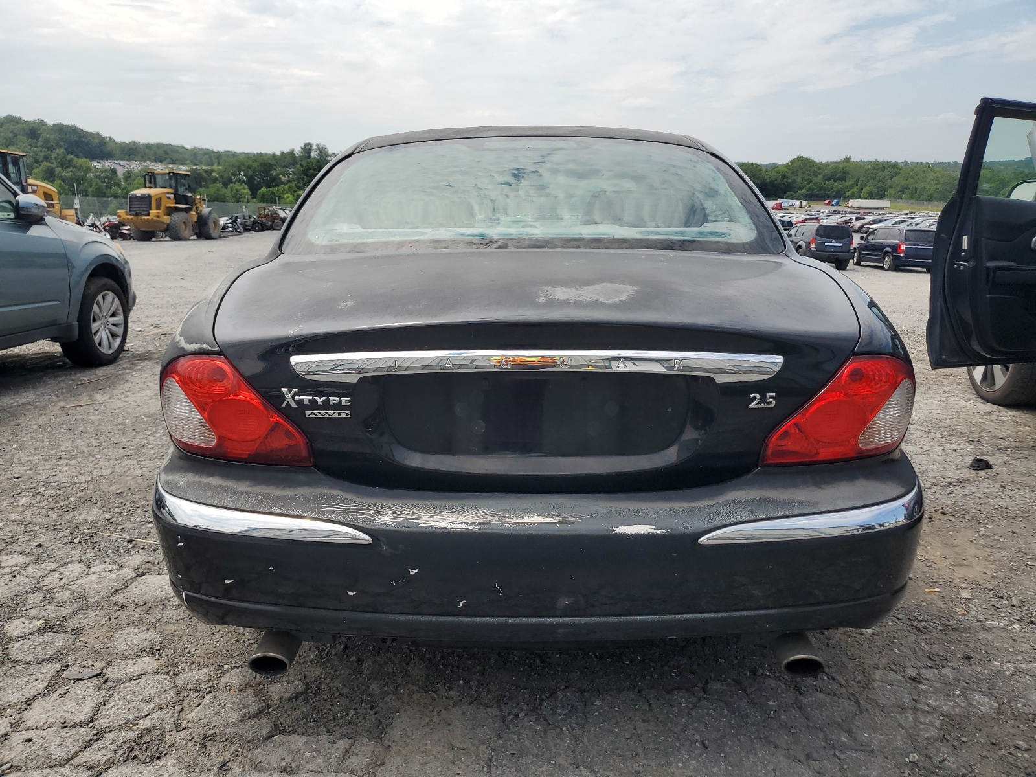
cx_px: 518
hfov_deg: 67.3
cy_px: 388
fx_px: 778
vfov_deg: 53.1
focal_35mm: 26
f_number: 1.5
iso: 50
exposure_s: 1/3333
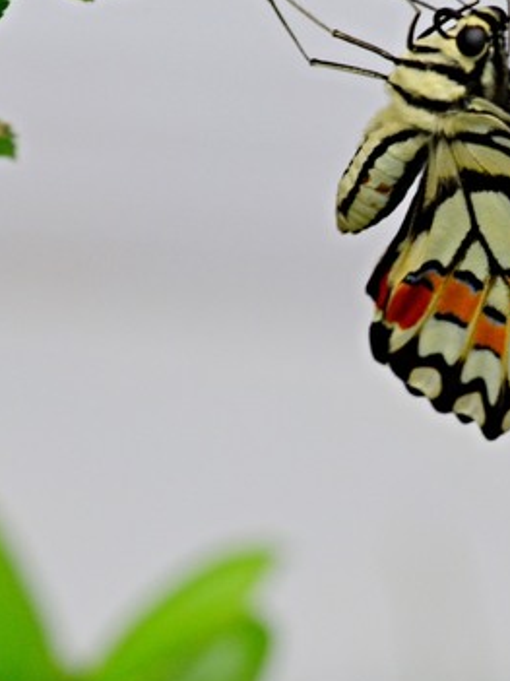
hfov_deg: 2.3
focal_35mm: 656
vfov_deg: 3.0
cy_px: 320
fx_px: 12894
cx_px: 446
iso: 800
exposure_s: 1/50
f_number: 11
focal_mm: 200
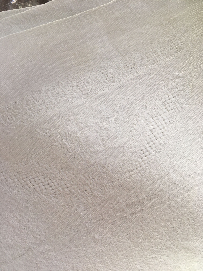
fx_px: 227
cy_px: 136
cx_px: 102
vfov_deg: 61.7
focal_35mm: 29
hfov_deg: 48.2
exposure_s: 1/33
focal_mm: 4.15
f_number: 2.2
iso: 32
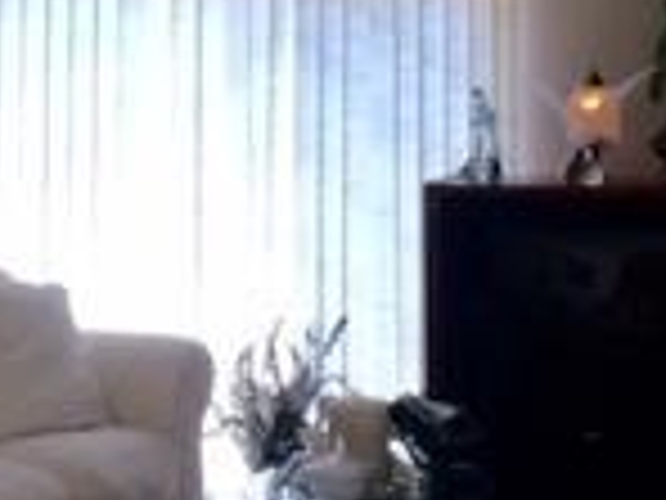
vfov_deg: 11.7
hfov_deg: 15.7
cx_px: 207
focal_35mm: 125
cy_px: -36
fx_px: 2405
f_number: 2.2
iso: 40
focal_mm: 4.15
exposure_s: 1/30
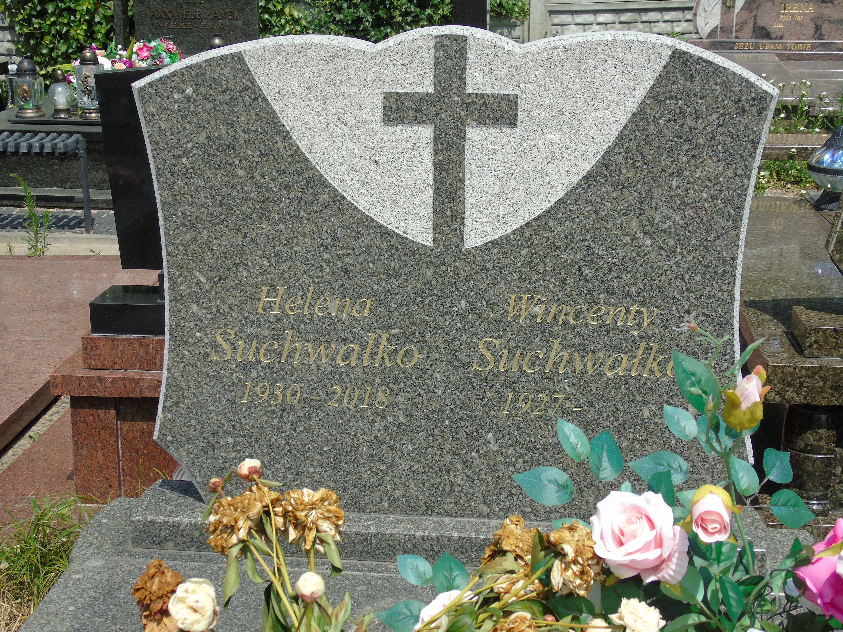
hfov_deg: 35.5
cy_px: 316
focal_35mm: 54
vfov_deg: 27.0
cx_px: 422
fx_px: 1315
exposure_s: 1/500
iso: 80
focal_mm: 9.6
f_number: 4.3
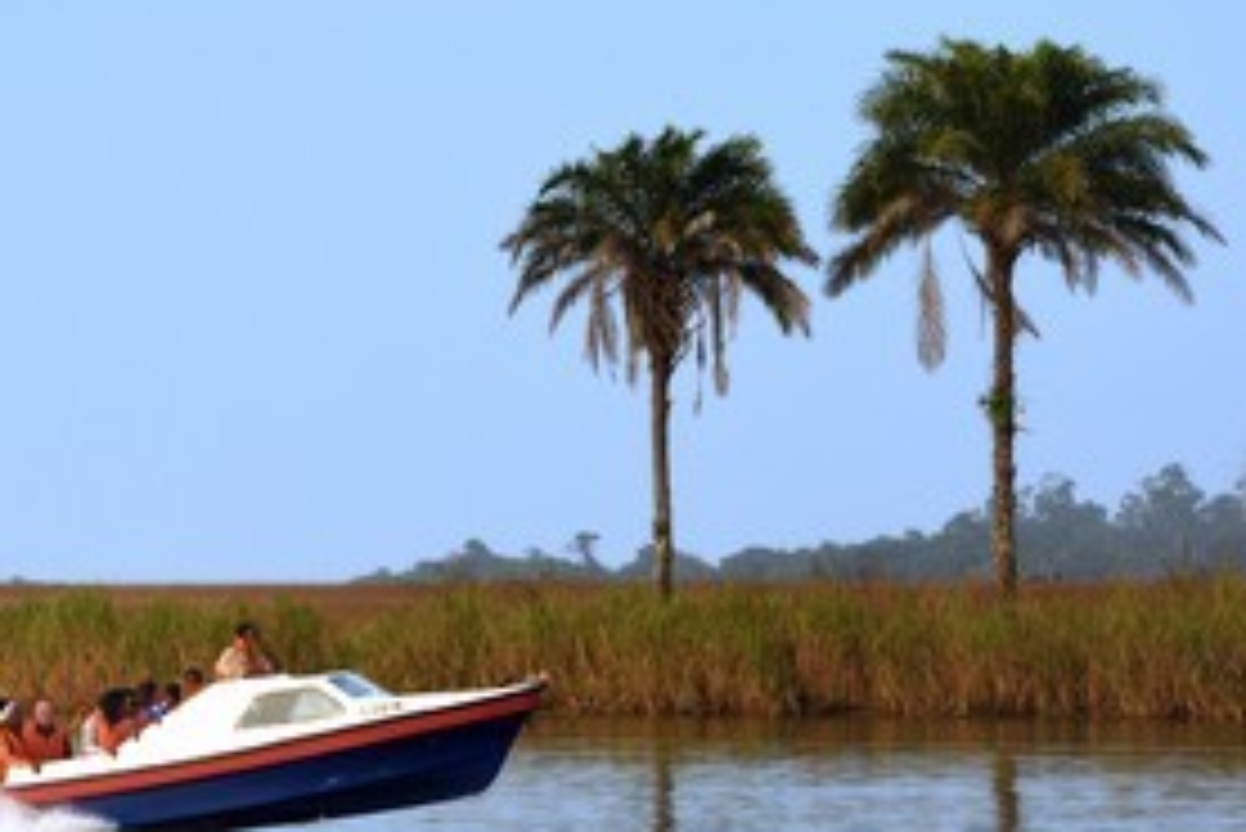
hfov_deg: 6.8
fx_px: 10492
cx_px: 315
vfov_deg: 4.5
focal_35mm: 303
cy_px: 432
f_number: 11
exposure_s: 1/500
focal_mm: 200
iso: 800
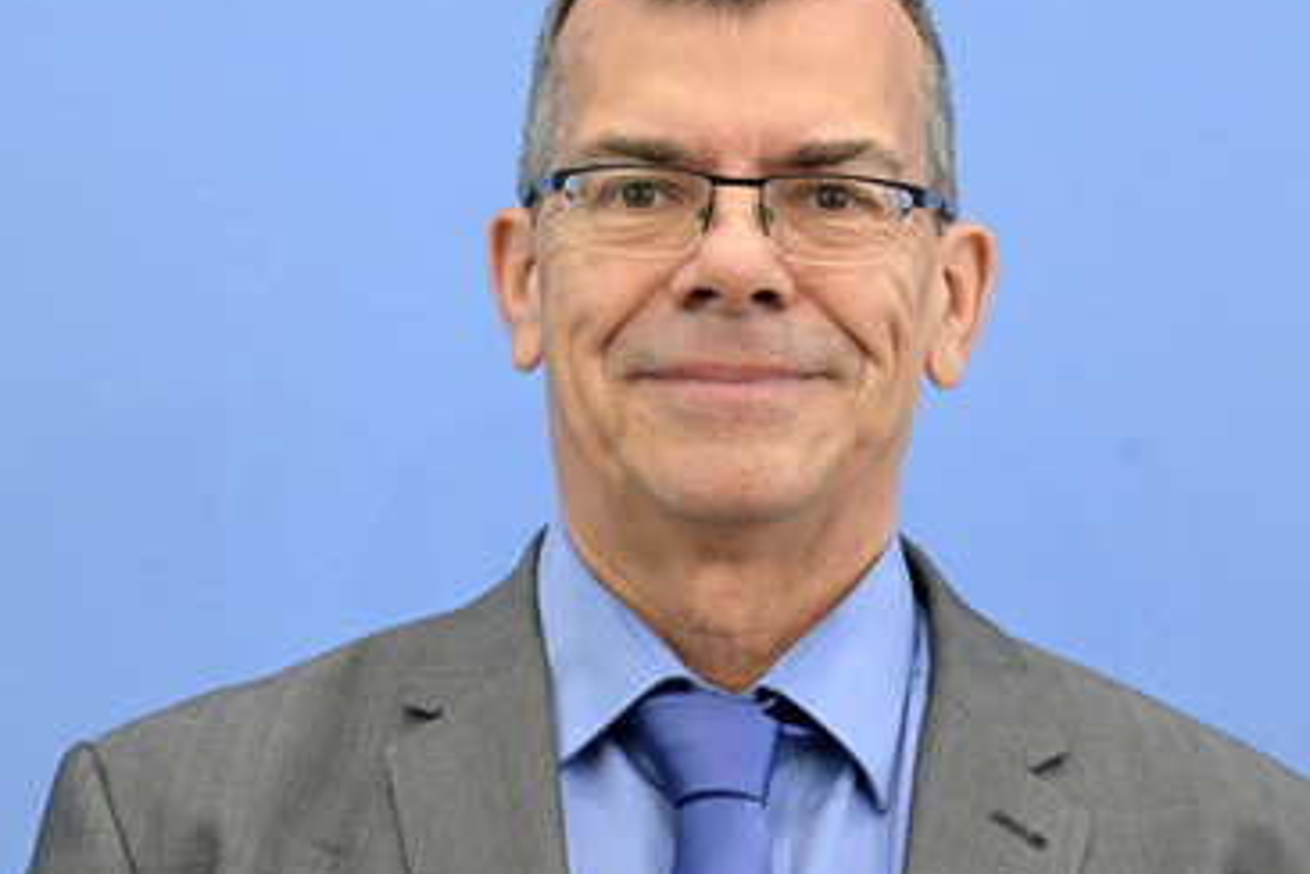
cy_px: 373
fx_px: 4257
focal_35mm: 117
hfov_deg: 17.5
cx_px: 746
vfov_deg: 11.7
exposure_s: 1/320
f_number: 5.6
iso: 5000
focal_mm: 95
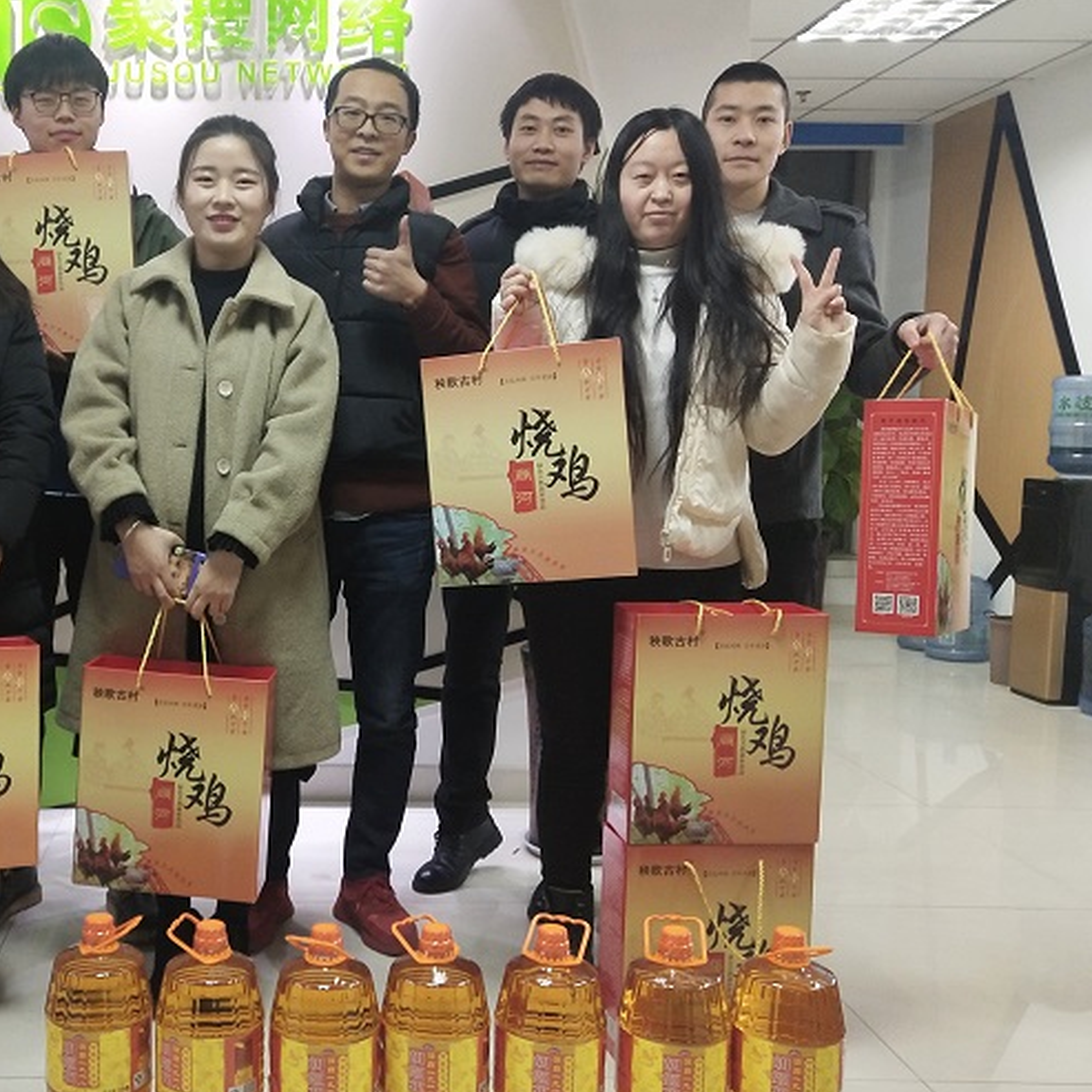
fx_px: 1535
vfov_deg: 39.2
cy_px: 534
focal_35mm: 43
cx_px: 277
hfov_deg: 38.2
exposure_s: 1/50
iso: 455
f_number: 1.8
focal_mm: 3.95
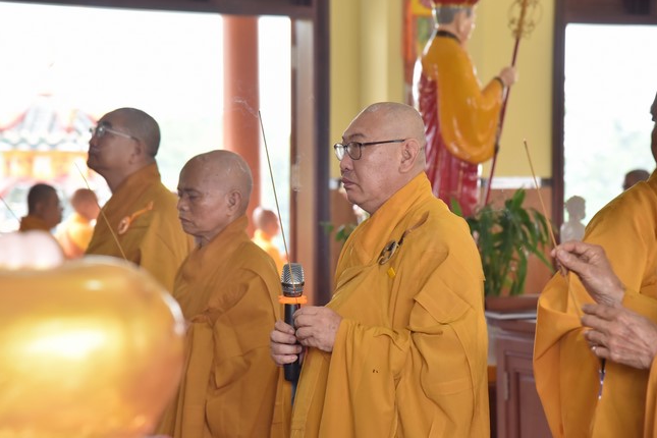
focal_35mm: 121
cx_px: 329
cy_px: 219
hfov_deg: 16.9
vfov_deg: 11.3
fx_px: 2208
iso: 1250
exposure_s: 1/100
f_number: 5.6
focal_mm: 120
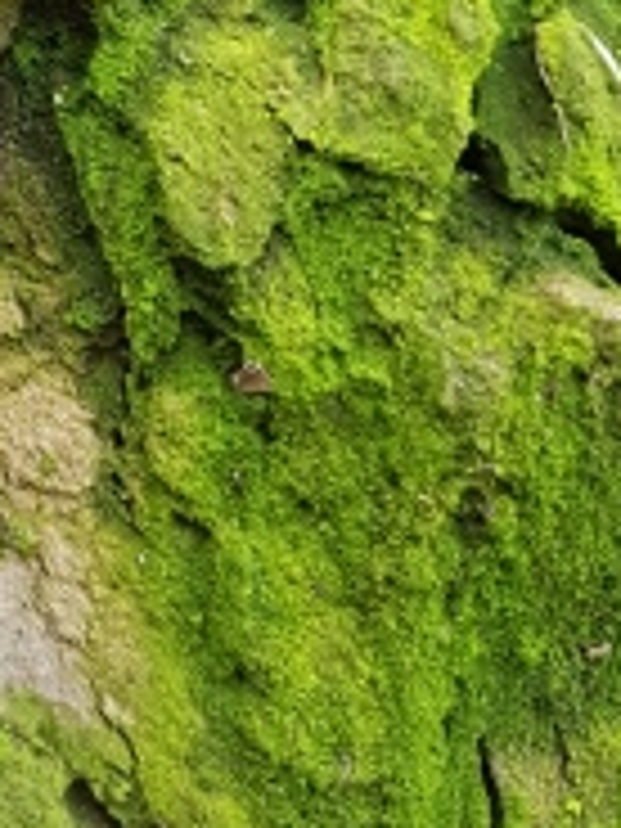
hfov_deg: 17.0
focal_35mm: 79
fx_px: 1890
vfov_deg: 22.7
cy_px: -176
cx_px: -297
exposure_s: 1/100
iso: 64
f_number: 1.7
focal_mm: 4.2
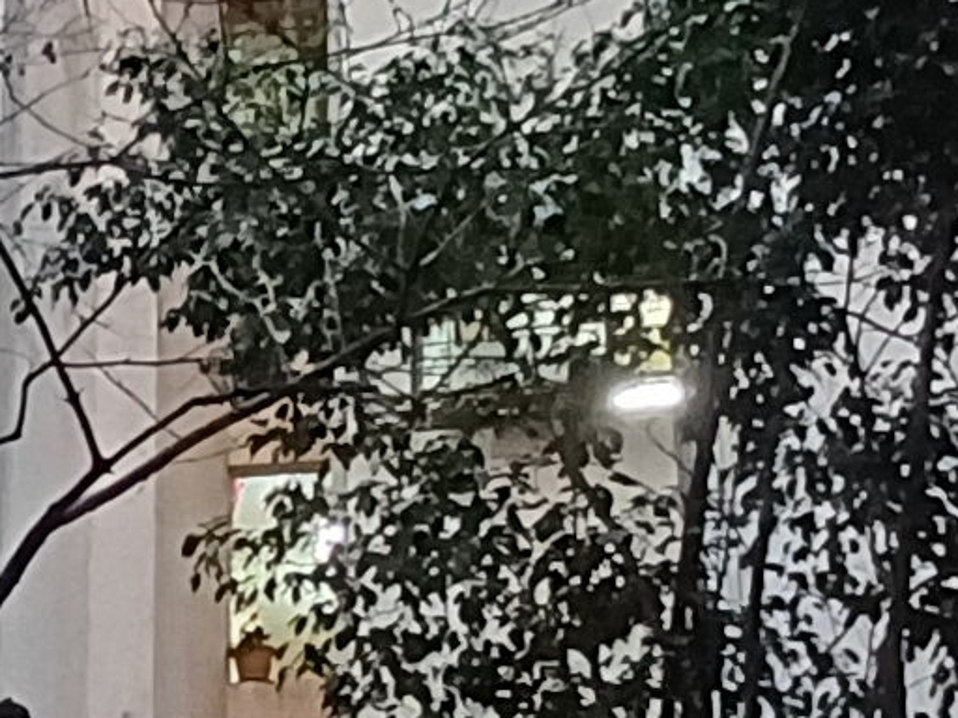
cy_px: 724
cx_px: -378
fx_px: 2823
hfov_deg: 17.7
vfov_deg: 14.3
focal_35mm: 102
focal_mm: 1.64
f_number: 2.2
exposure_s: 1/17
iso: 640
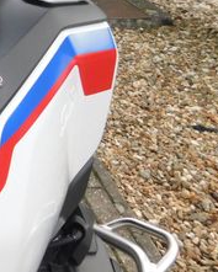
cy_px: 36
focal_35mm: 65
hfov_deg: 20.5
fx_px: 524
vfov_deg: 28.2
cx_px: -100
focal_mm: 4
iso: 125
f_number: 3
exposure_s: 1/400
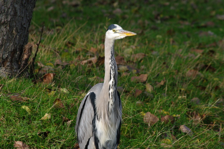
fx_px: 2798
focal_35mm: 450
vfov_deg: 3.0
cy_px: 74
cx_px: 112
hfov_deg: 4.6
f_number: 13
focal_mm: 300
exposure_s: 1/320
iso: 640
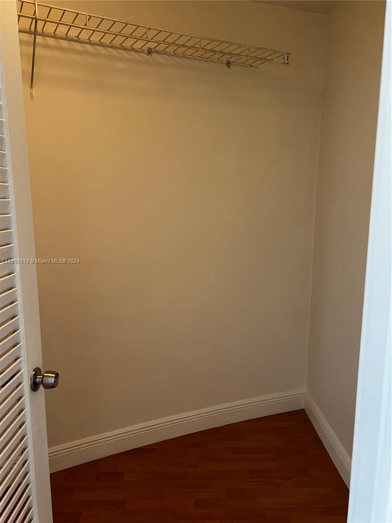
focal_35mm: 26
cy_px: 262
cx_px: 196
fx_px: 393
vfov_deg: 67.3
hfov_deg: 53.1
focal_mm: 5.7
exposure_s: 1/60
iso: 160
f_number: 1.5
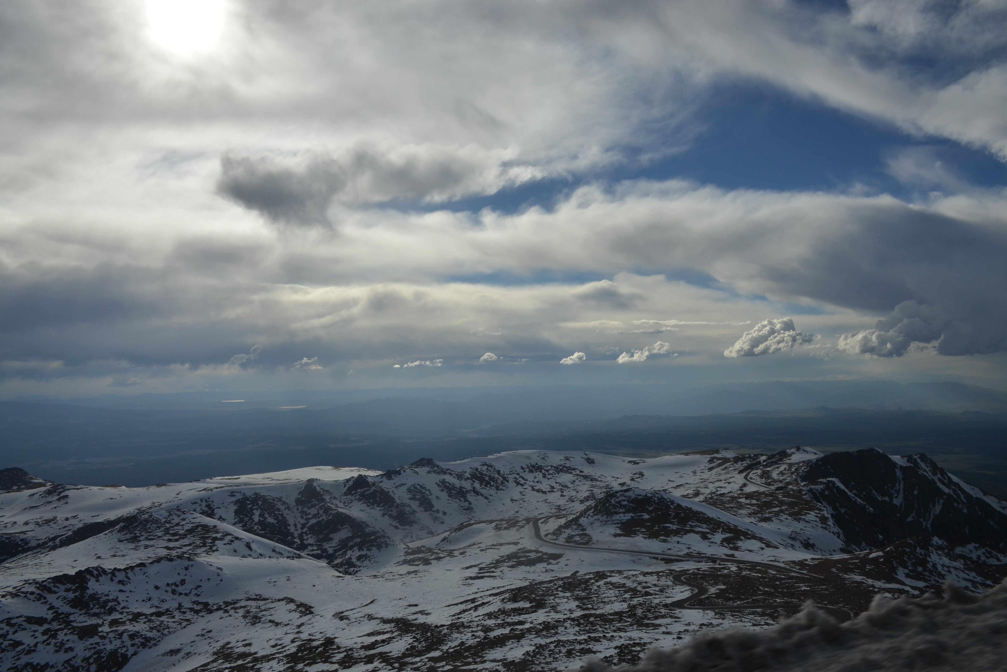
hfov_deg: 65.5
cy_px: 338
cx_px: 512
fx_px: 783
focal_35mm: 28
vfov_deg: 46.4
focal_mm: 18
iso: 140
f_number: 8
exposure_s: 1/250
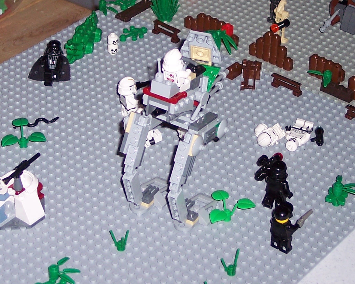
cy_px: 36
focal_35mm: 110
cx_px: 190
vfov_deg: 13.9
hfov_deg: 17.5
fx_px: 1156
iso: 100
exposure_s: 1/60
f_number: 3.4
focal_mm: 10.7
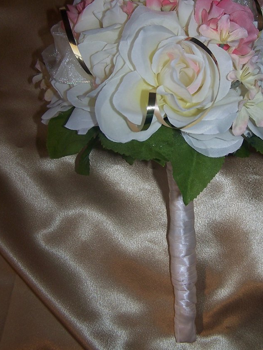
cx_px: 176
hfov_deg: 27.8
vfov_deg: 36.6
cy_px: 131
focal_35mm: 52
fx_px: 527
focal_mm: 6.3
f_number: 2.8
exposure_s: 1/60
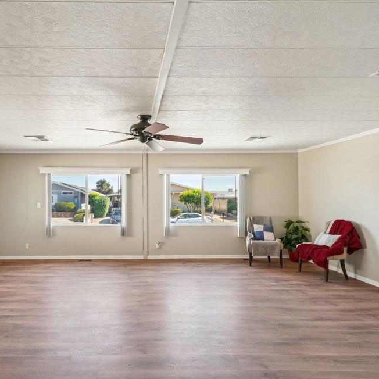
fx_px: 248
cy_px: 192
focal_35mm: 20
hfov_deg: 73.5
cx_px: 141
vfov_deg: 74.8
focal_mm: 15
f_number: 9
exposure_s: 1/30
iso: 200
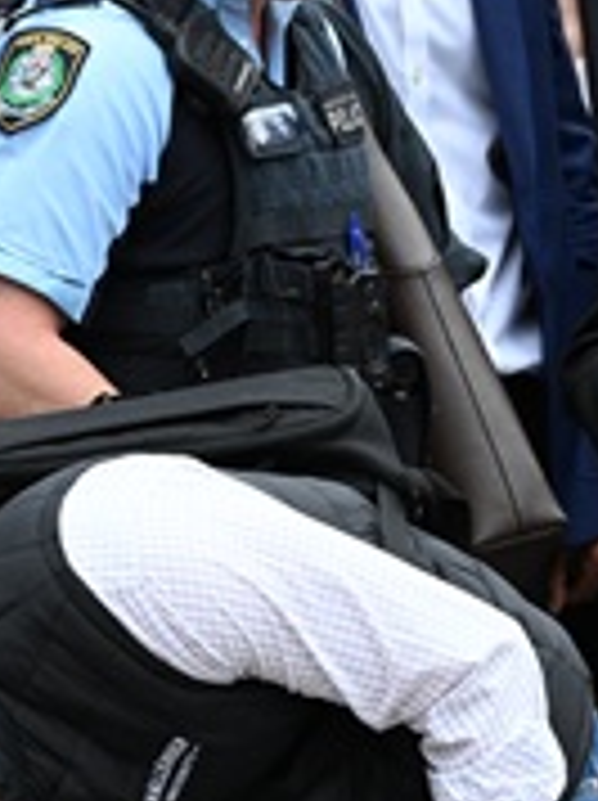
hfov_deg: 1.9
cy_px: 333
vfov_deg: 2.5
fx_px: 18240
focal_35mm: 790
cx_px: 1066
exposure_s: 1/400
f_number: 11
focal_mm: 200
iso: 1600
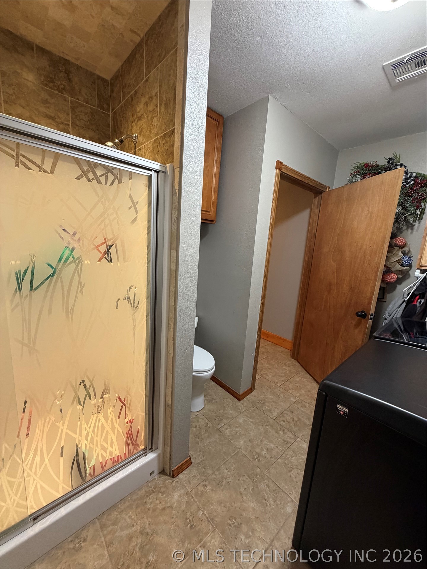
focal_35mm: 14
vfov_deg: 102.1
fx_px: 230
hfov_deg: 85.7
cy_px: 284
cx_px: 214
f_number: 2.2
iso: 320
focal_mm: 2.22
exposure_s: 1/60
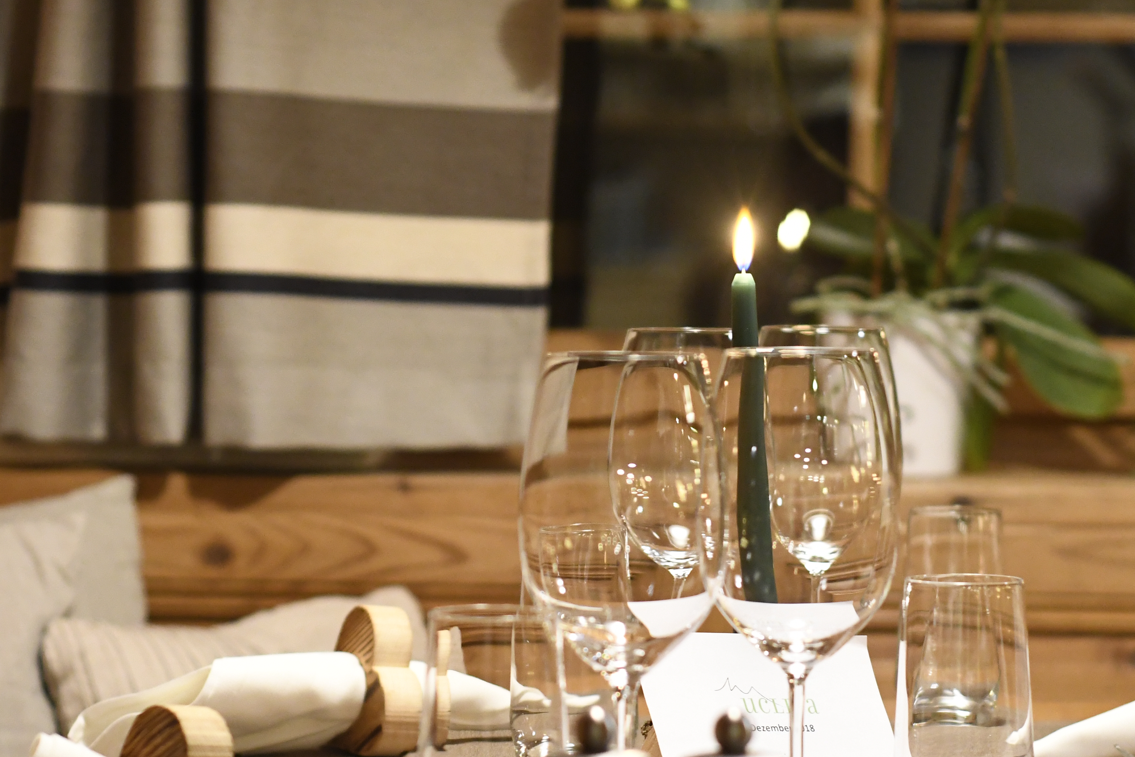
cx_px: 668
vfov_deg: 11.3
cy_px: 450
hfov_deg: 16.9
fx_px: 3815
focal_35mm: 121
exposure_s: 1/80
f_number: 2.8
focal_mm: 50
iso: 3200
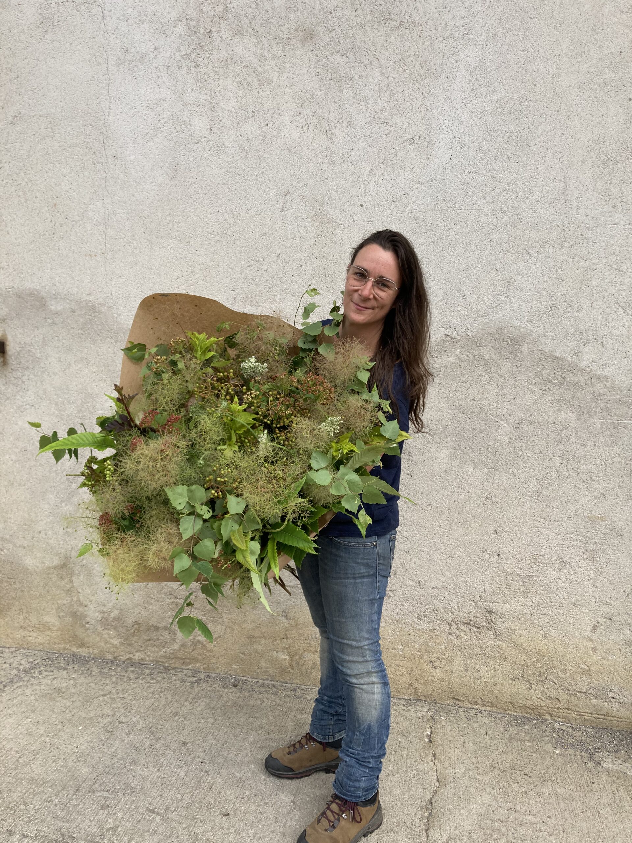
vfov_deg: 63.4
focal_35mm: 28
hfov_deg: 49.7
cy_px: 422
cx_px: 316
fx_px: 682
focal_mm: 3.99
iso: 20
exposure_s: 1/578
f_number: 1.8
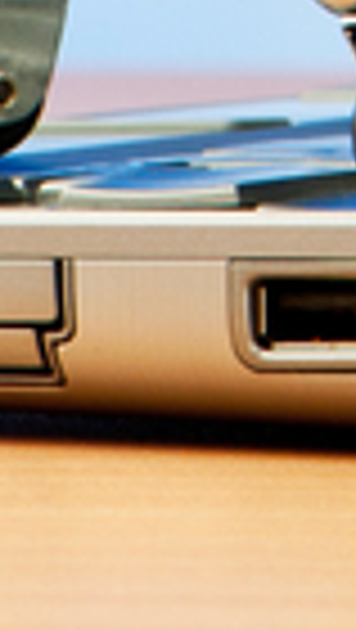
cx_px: 982
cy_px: -855
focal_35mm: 1178
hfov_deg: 1.0
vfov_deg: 1.8
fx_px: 19717
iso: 200
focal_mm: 105
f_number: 13
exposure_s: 1/200
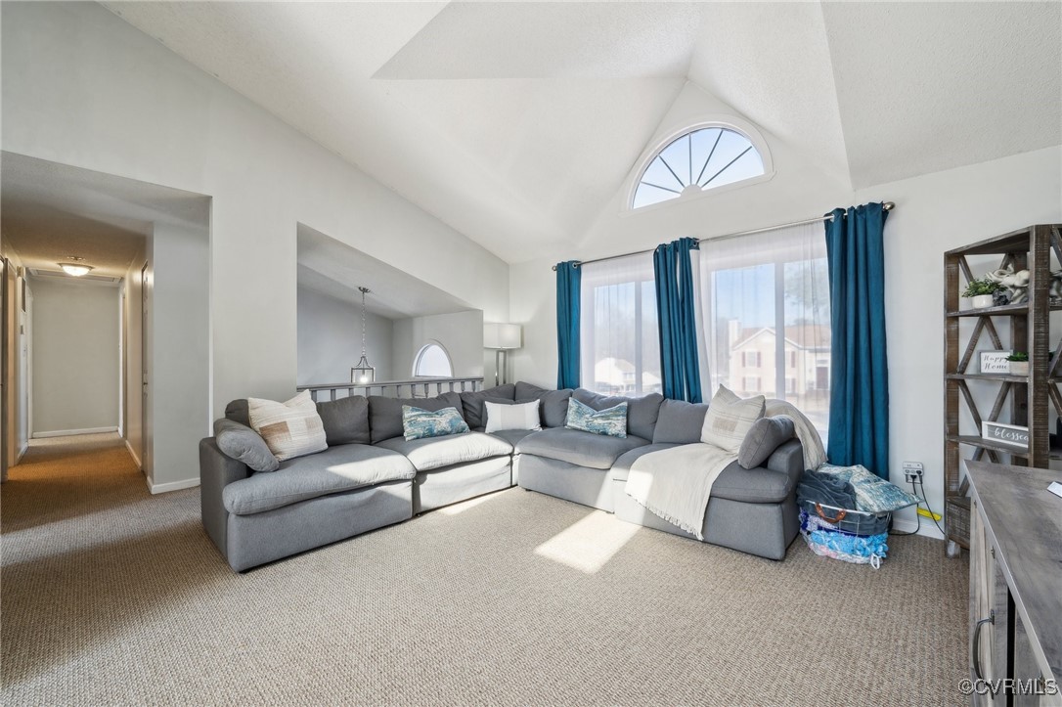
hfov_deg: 104.3
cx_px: 531
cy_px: 354
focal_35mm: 14
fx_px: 413
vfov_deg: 81.2
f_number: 9
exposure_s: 1/13
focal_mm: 14
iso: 125
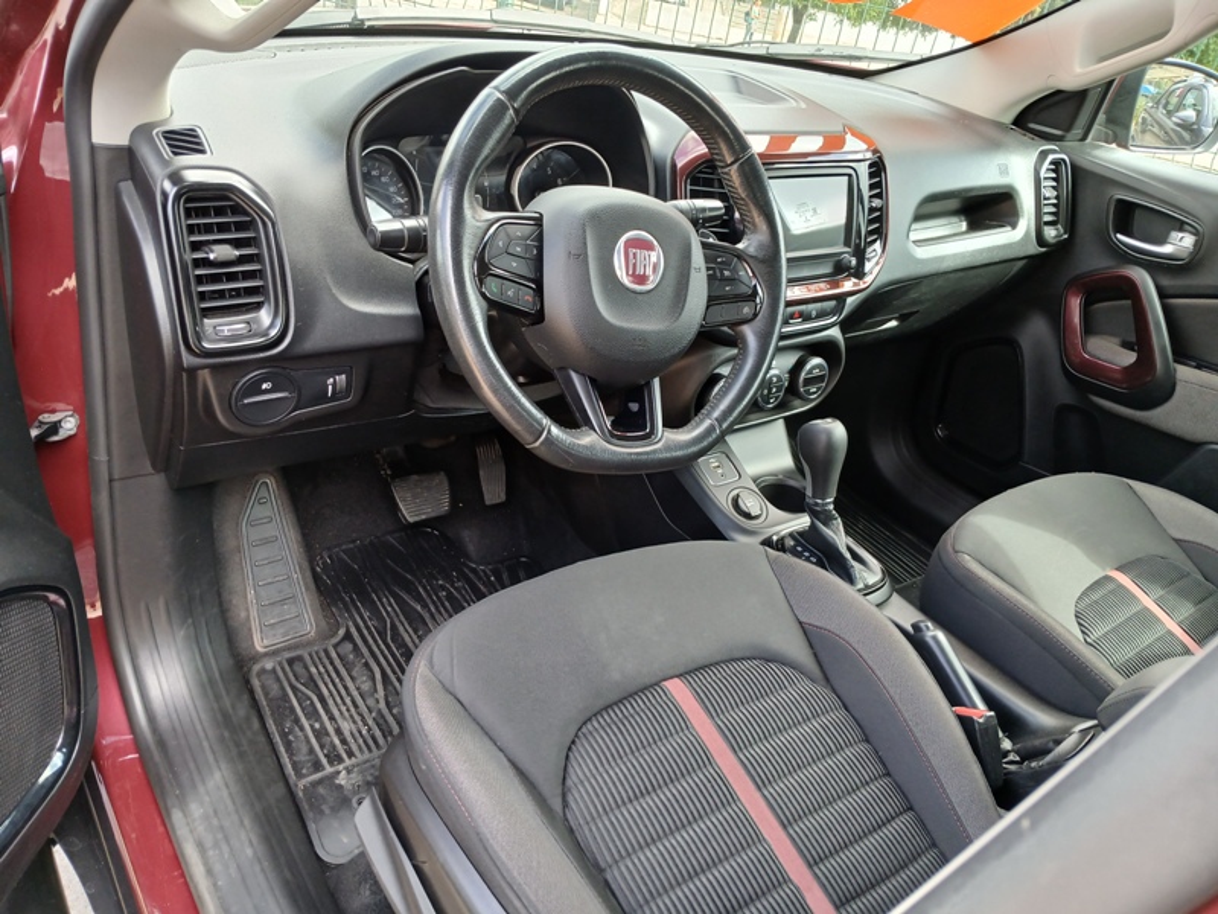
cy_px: 457
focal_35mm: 26
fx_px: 915
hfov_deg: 67.3
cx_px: 609
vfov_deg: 53.1
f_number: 1.8
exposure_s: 1/60
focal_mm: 3.98
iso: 80
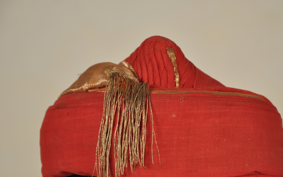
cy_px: 108
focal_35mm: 199
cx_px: 171
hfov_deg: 10.6
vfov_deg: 6.6
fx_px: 1532
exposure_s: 1/15
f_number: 8
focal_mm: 105
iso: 400
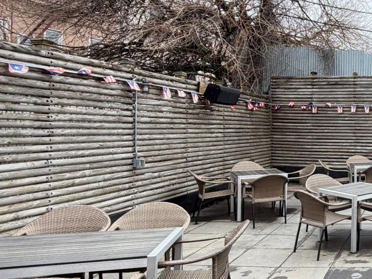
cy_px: 129
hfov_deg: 39.4
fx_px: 376
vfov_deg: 40.7
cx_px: 438
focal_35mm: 35
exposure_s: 1/222
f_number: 2.2
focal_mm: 2.22
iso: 40
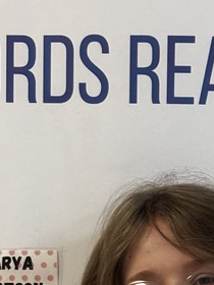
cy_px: 431
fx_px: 1566
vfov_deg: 10.1
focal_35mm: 190
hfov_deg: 7.8
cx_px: 119
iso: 100
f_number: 1.6
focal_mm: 5.96
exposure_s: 1/60
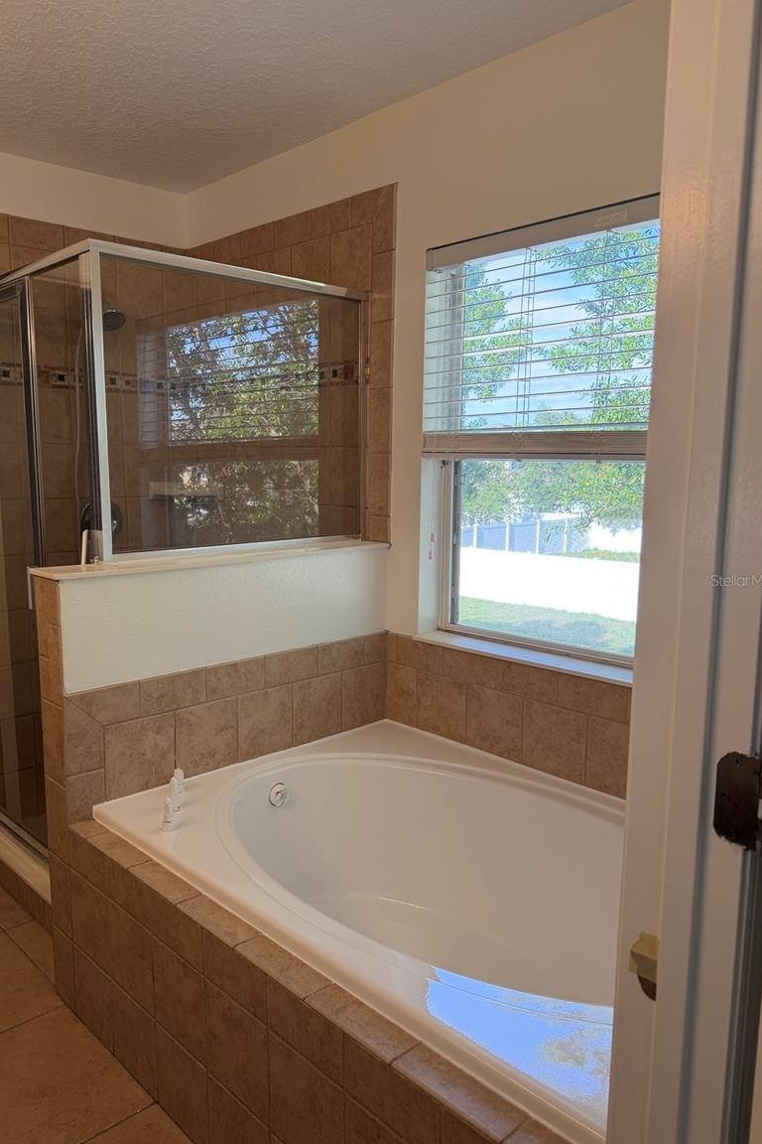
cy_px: 580
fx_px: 825
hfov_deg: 49.4
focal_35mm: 26
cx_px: 334
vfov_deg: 69.4
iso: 80
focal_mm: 6.76
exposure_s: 1/225
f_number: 1.78
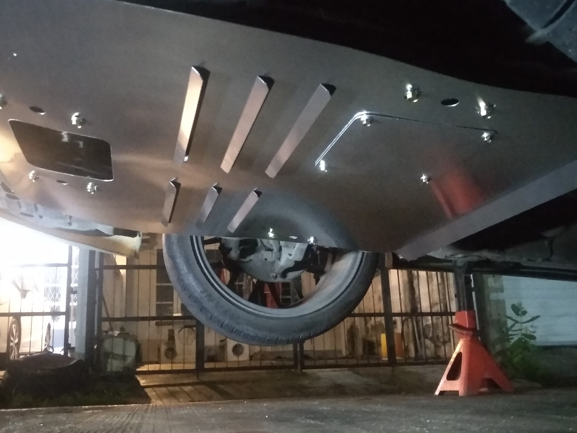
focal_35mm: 30
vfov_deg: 46.7
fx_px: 500
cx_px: 280
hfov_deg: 60.0
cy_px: 240
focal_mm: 3.81
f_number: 2.2
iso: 6400
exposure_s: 1/17
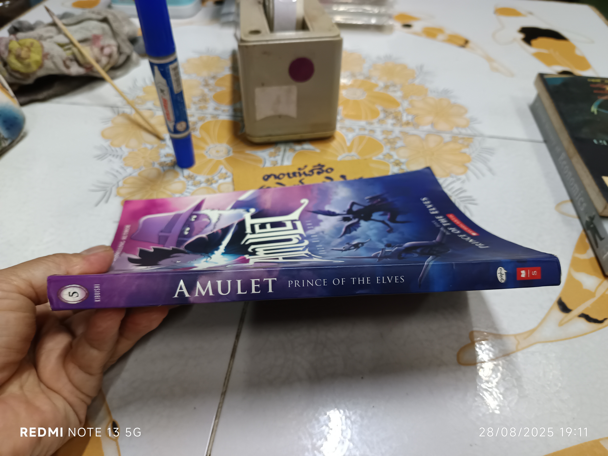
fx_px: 422
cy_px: 228
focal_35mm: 24
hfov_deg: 71.6
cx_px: 304
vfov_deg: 56.8
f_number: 1.7
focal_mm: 5.31
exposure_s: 1/25
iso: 948
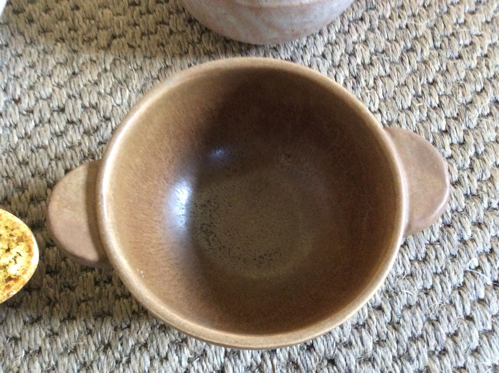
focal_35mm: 32
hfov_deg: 56.9
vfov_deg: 44.1
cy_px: 186
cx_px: 250
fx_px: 461
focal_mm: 3.3
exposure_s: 1/17
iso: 320
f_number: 2.4
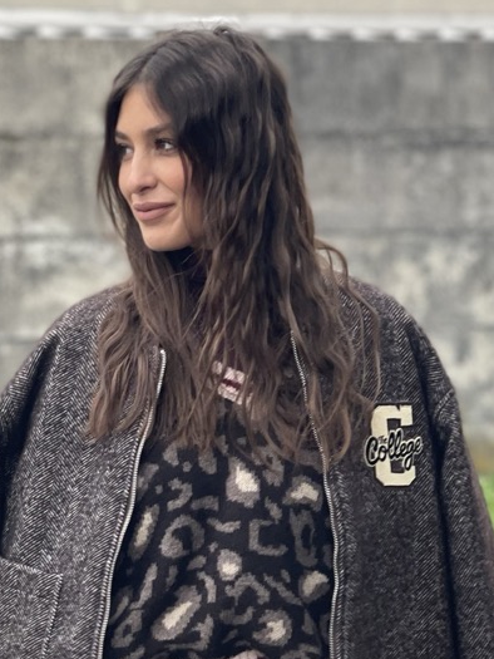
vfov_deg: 12.5
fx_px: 2967
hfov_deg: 9.5
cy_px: 615
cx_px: 193
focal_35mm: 156
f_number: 2.2
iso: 40
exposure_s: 1/121
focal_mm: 7.5
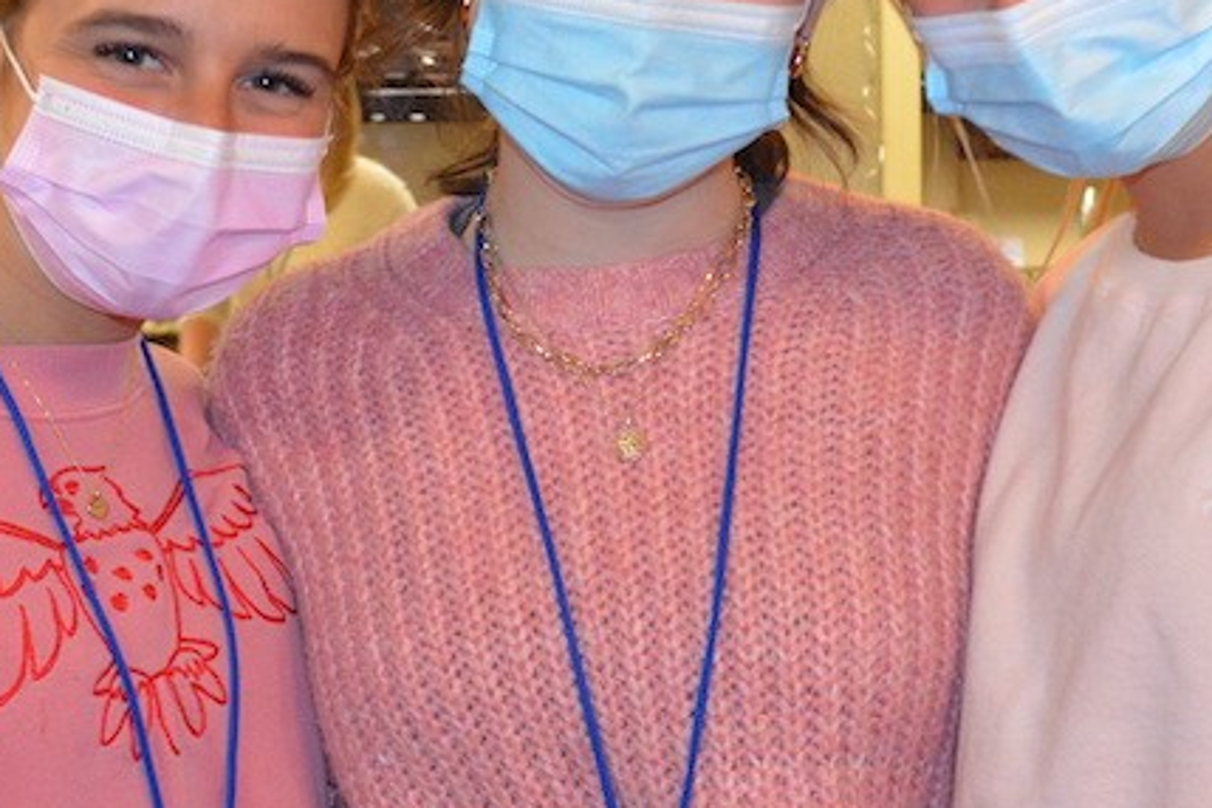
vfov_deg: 21.6
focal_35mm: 63
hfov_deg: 31.9
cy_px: 431
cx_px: 670
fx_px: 2121
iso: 1000
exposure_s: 1/60
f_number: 3.5
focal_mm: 18
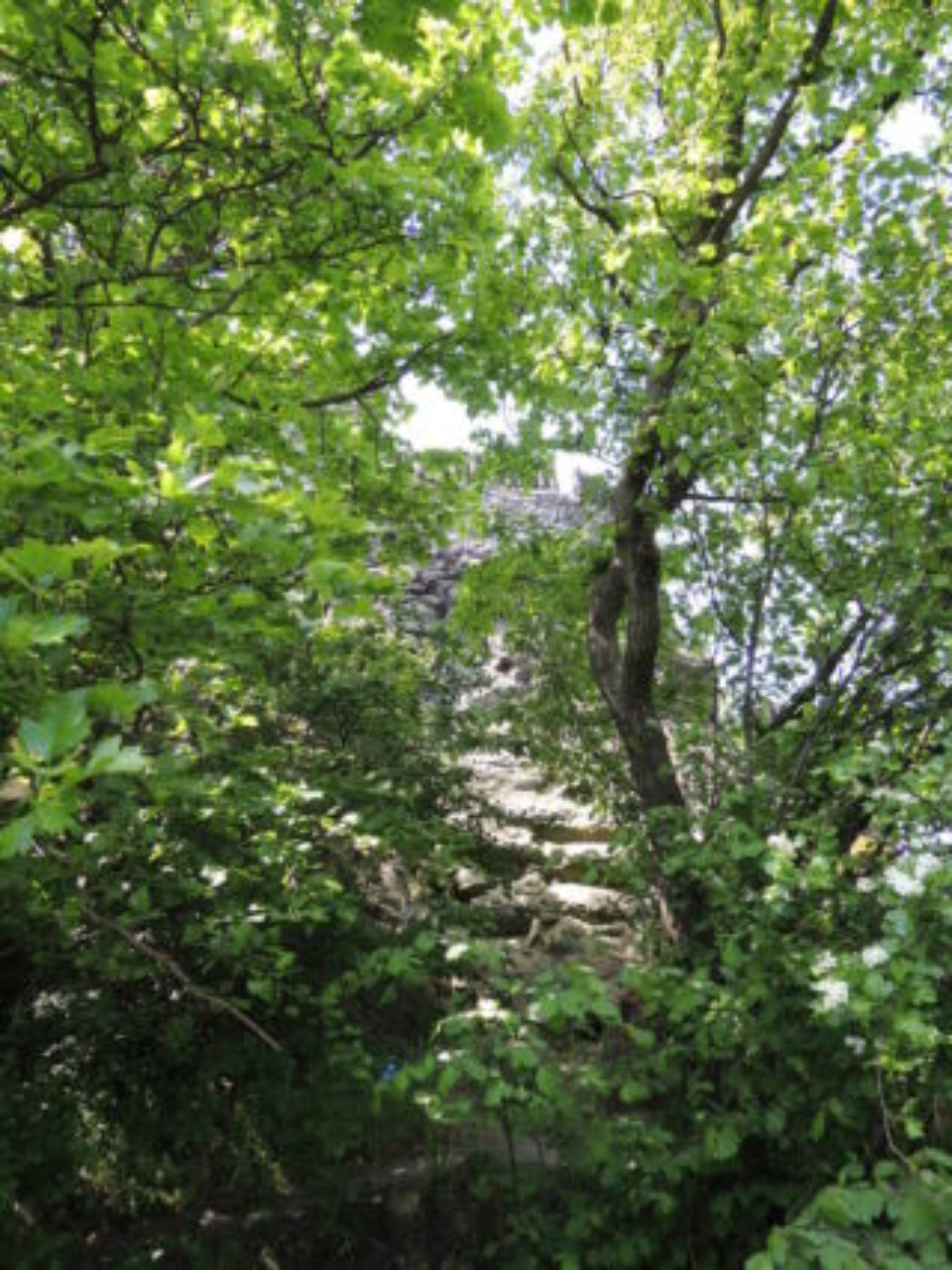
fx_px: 880
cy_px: 635
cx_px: 476
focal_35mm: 24
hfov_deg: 56.8
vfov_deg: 71.6
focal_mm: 4.3
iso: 100
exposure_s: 1/200
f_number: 2.8
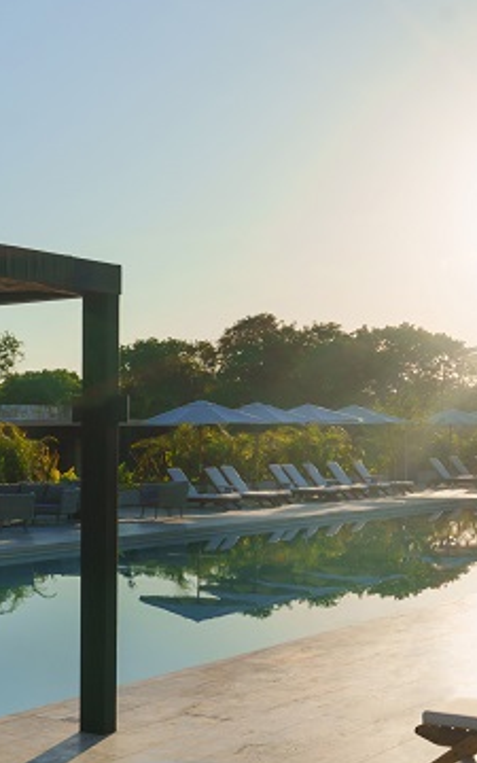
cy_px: 498
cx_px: -310
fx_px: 1414
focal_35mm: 68
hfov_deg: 16.7
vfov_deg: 30.0
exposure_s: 1/40
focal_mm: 20
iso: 100
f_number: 11
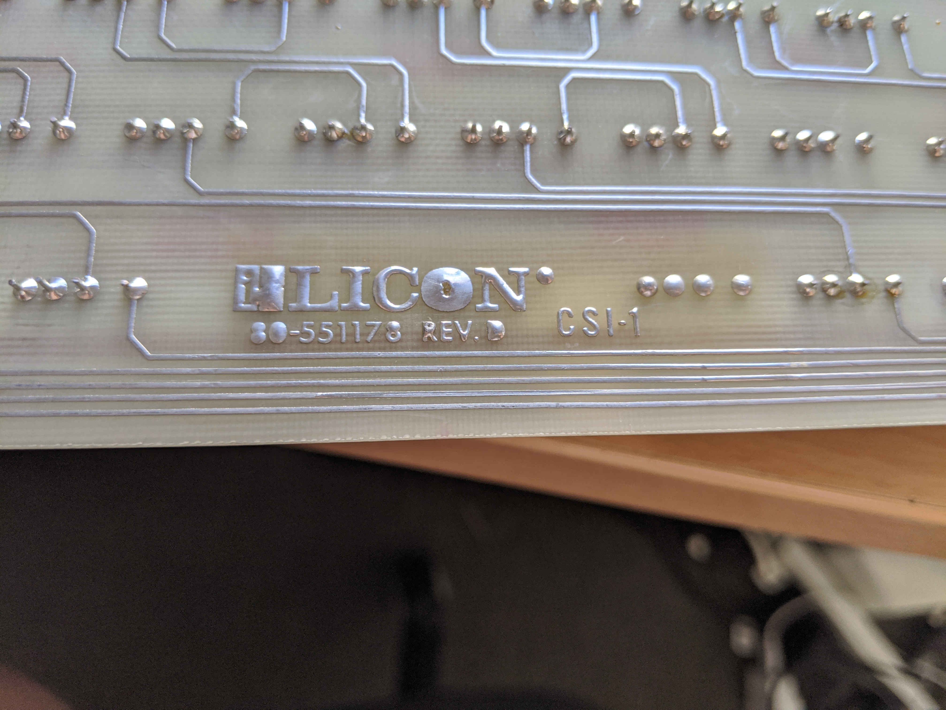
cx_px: 473
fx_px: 738
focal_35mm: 27
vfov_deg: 51.4
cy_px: 355
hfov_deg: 65.3
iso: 94
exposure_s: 1/120
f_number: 1.8
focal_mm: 4.44
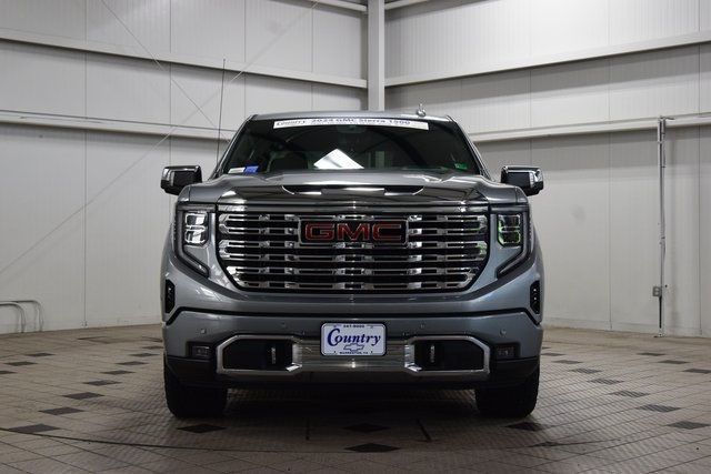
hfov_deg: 36.9
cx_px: 356
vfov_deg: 25.1
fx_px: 1067
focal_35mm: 54
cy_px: 237
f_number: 8
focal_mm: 36
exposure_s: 1/60
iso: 1250
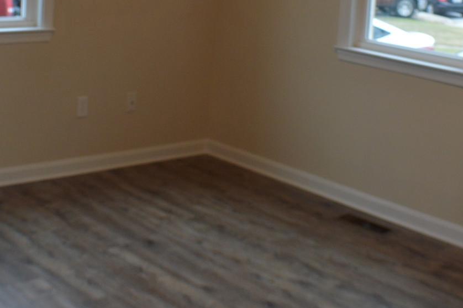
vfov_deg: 15.1
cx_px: 256
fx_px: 1131
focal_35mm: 88
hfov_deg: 23.1
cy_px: -40
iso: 400
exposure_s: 1/60
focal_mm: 24
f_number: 4
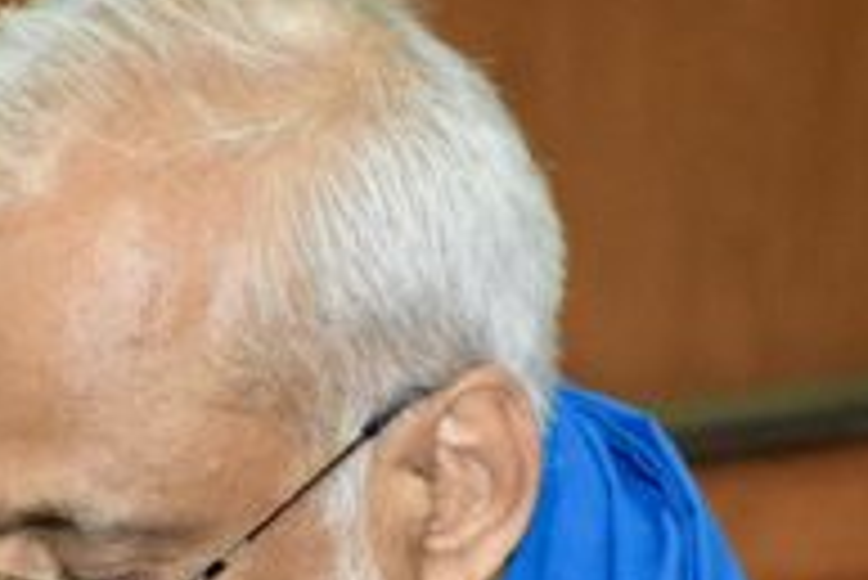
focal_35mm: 435
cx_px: 207
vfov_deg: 3.2
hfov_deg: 4.7
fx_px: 10496
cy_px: 560
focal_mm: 140
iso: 9000
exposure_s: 1/200
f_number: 8
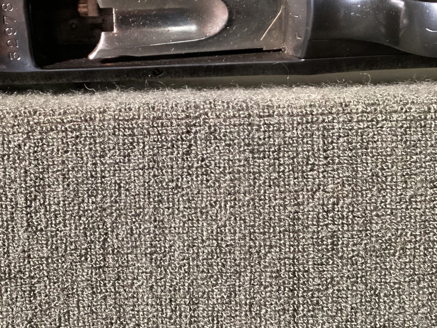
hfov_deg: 41.8
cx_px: 167
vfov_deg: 32.0
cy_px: 122
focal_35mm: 45
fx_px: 568
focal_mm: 3.3
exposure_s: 1/30
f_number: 2.4
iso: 400
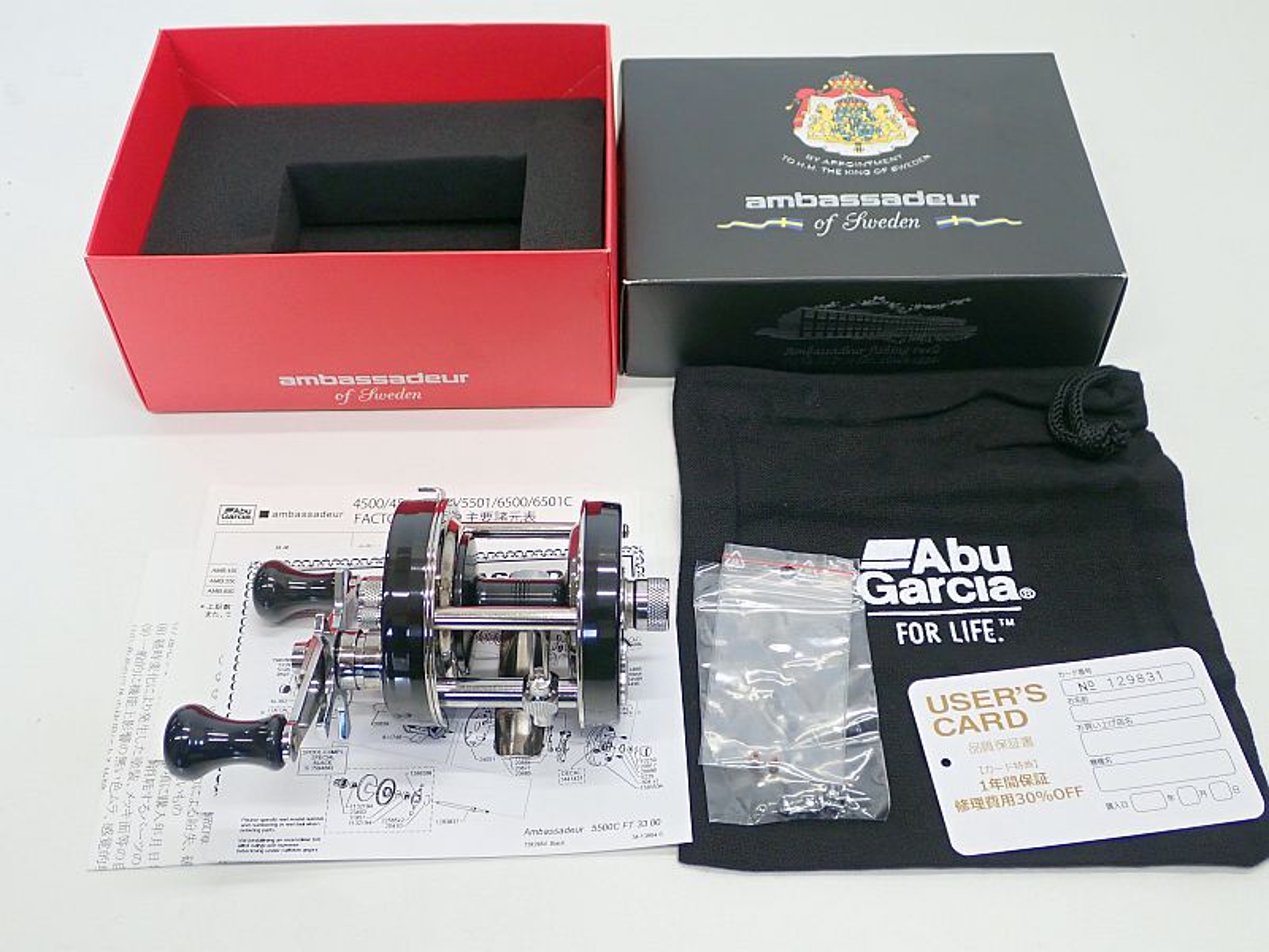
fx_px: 1393
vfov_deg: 37.7
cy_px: 476
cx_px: 634
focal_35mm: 38
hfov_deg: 49.0
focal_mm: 6.86
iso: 400
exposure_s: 1/40
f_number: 2.7
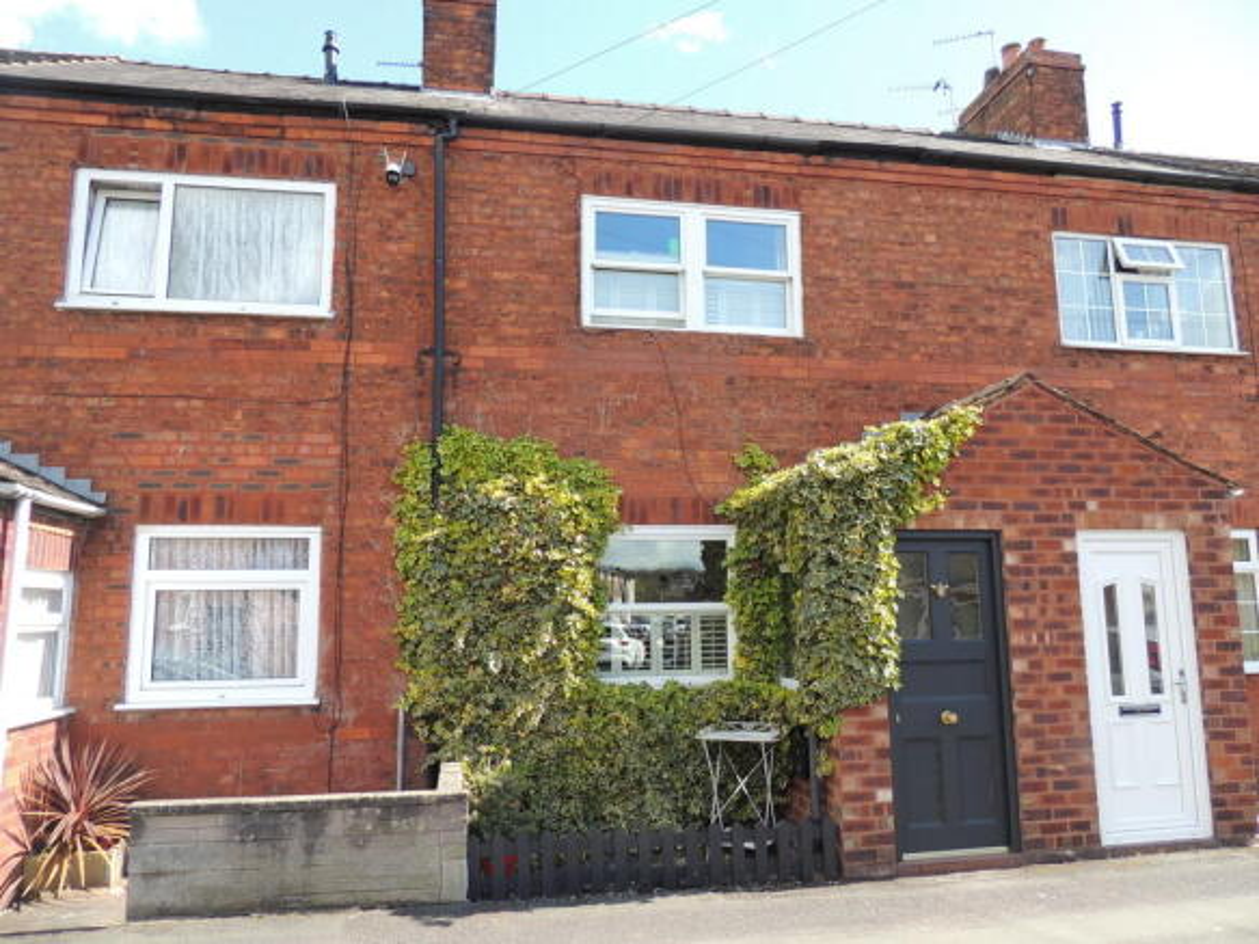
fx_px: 873
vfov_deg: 56.8
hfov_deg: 71.6
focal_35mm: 24
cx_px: 630
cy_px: 472
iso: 100
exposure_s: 1/400
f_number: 3
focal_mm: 4.3
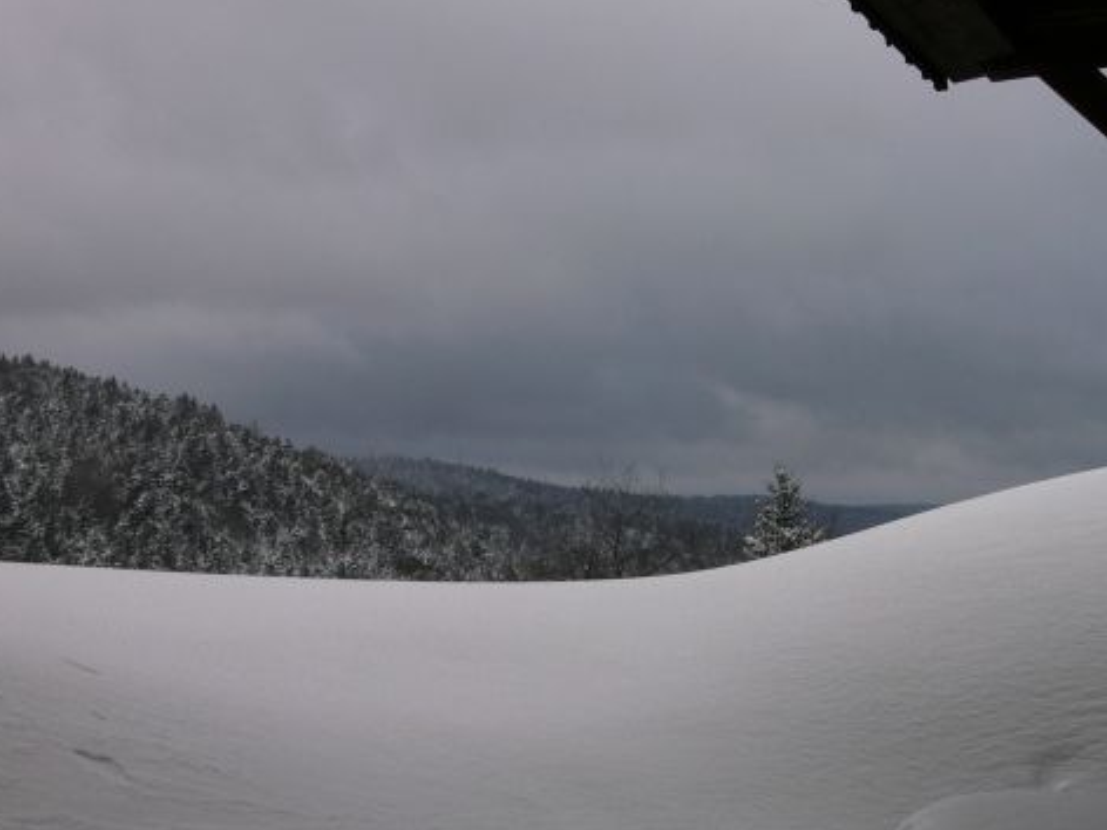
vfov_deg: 25.6
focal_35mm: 57
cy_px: 513
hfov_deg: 33.4
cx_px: 772
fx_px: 1823
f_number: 7.1
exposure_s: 1/500
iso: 100
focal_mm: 8.8
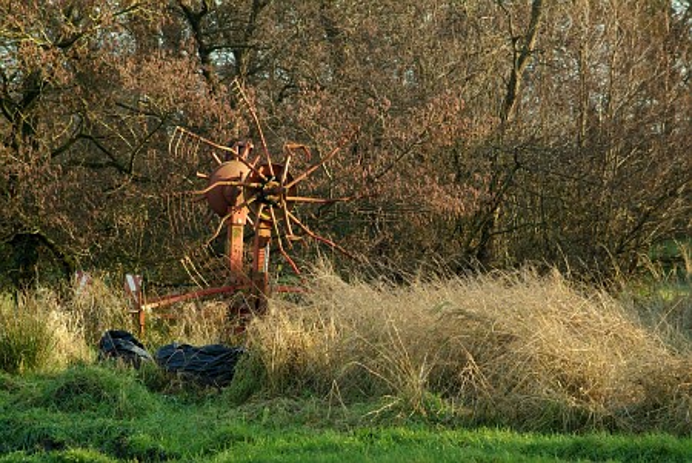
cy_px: 232
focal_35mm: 203
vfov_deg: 6.8
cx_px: 346
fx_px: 3906
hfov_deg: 10.1
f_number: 9.5
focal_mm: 135
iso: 400
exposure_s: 1/60
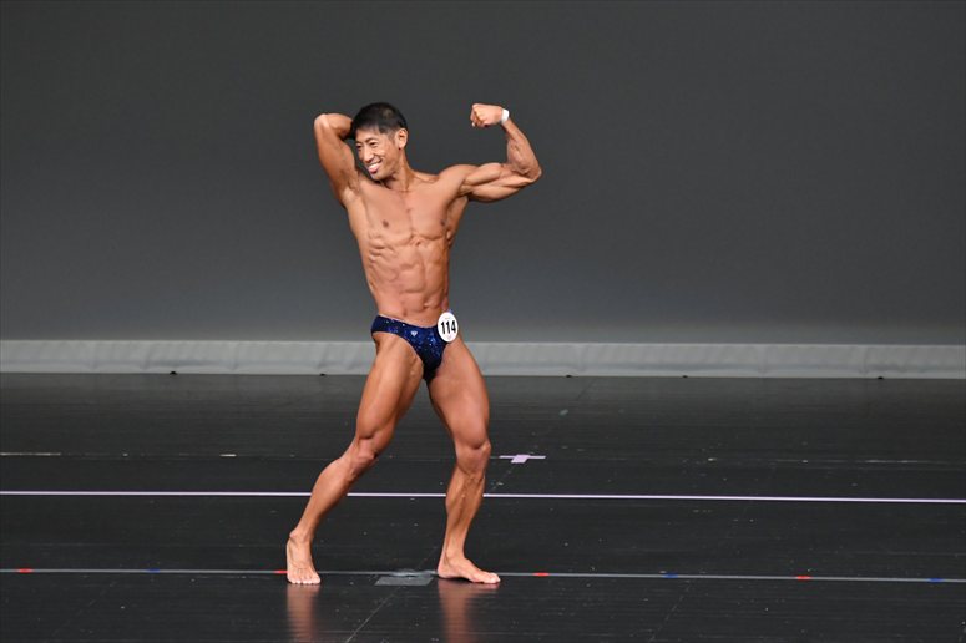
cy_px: 322
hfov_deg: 6.5
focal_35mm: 315
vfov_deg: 4.4
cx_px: 483
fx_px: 8448
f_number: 5.6
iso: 4000
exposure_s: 1/400
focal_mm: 210
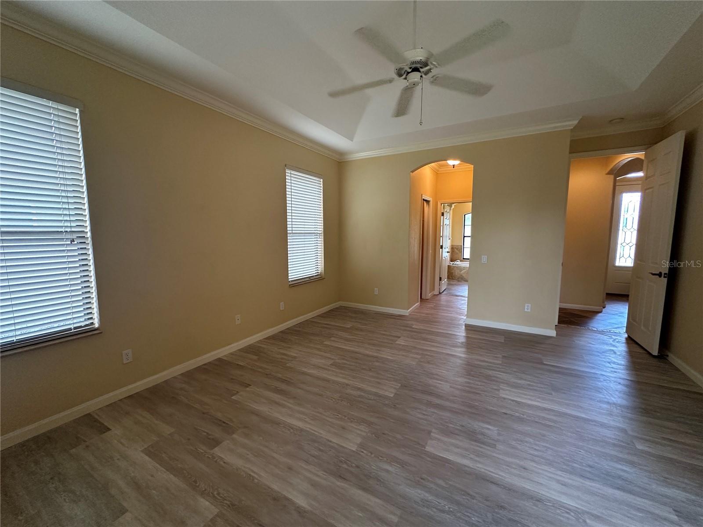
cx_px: 352
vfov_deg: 85.7
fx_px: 284
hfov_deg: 102.1
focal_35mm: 14
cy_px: 264
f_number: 2.2
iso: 250
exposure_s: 1/120
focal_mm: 2.22
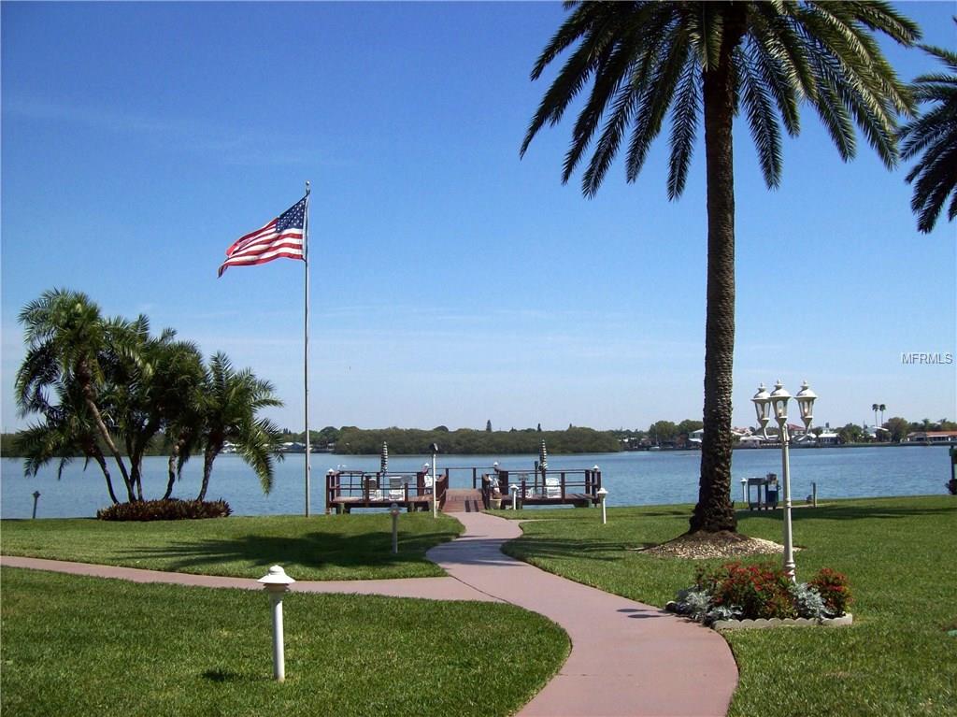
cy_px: 358
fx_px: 995
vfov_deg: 39.6
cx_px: 478
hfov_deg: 51.4
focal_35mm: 36
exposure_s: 1/853
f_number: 4.8
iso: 80
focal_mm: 6
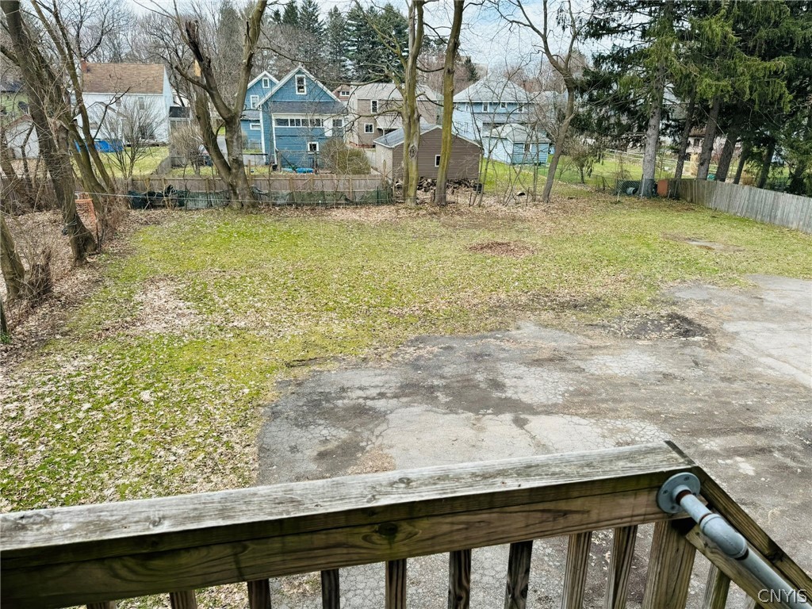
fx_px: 563
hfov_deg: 71.6
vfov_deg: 56.8
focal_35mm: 24
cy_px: 304
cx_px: 406
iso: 80
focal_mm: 6.86
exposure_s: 1/1261
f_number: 1.78
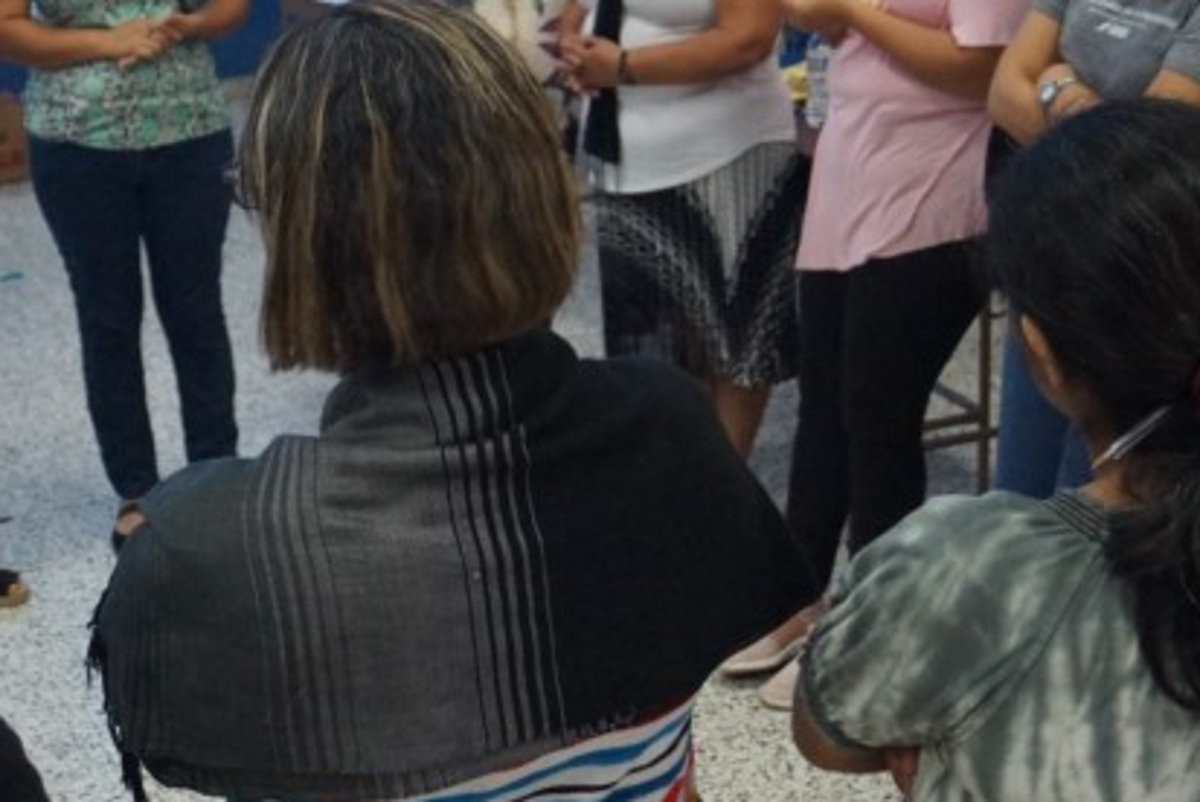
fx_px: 2235
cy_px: 230
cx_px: 384
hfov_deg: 29.8
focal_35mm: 67
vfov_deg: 20.2
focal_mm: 18
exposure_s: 1/125
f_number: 3.5
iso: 1600
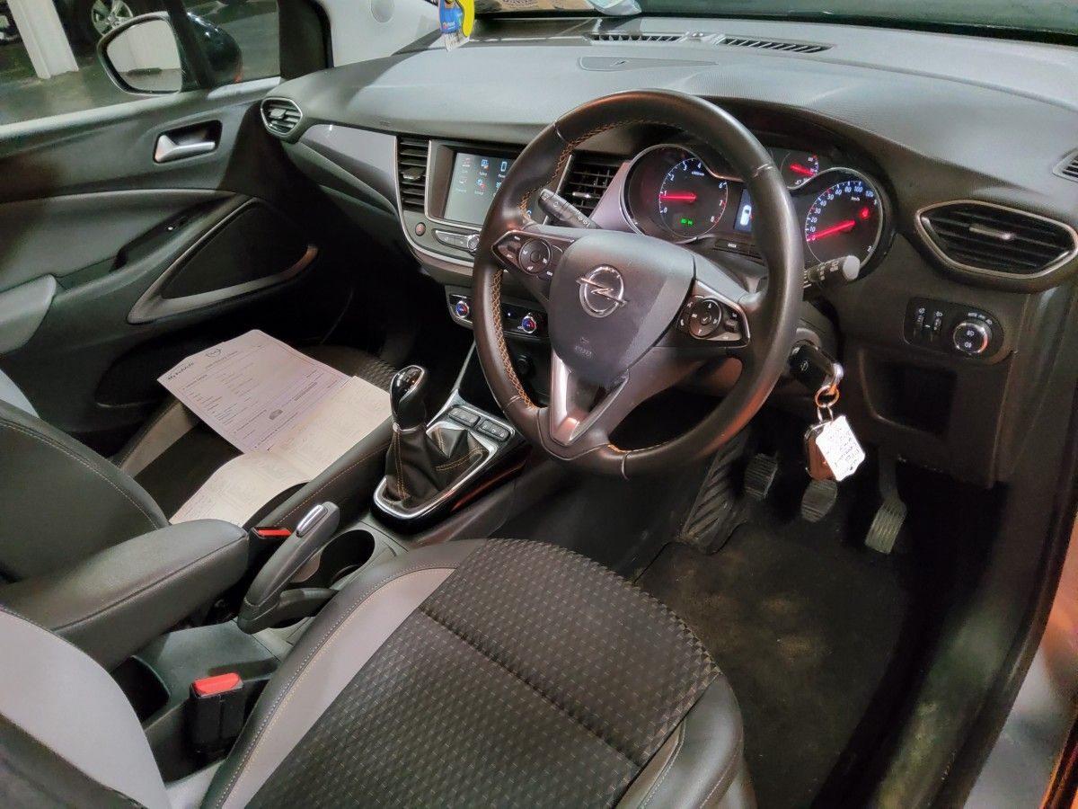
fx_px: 810
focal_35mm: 26
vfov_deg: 53.1
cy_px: 404
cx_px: 539
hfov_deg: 67.3
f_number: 2
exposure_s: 1/50
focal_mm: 3.08
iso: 1250
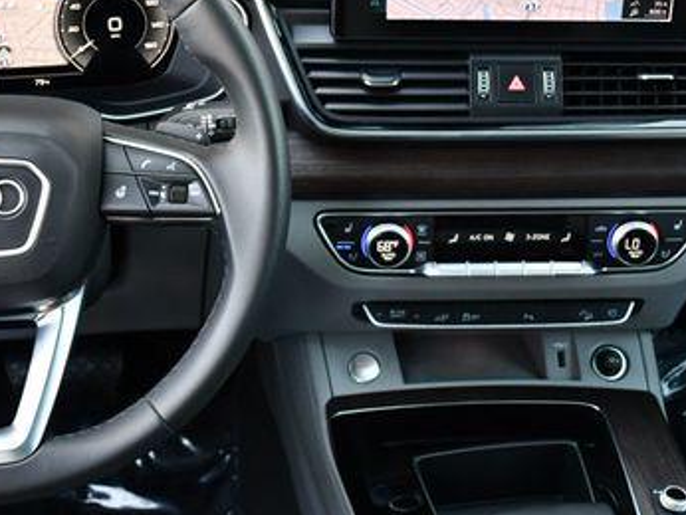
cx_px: 230
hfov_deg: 30.0
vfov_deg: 22.8
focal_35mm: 64
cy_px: 151
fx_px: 1269
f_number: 3.5
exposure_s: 1/160
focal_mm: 18
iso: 800
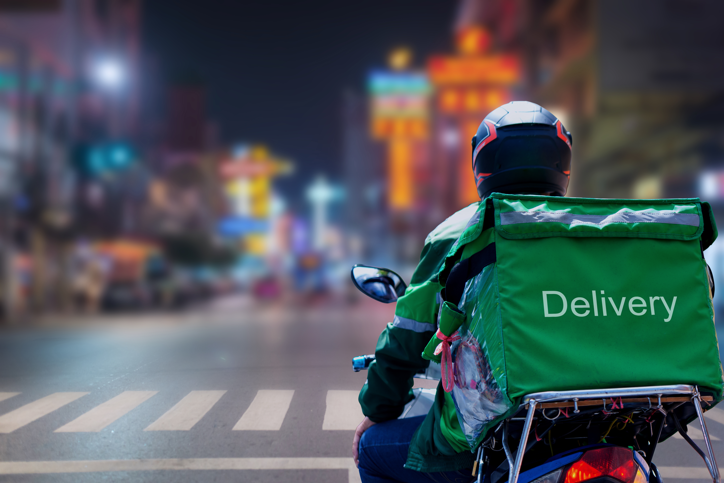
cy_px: 242
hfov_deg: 39.6
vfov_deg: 27.0
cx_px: 362
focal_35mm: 50
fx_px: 1006
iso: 400
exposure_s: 1/125
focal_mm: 50
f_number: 2.8
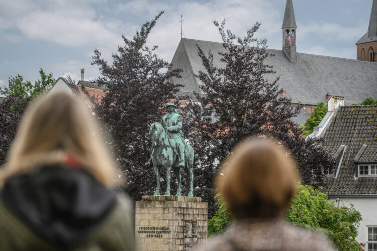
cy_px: 126
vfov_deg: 13.4
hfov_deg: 20.0
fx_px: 1068
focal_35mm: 102
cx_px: 188
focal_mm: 102
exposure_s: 1/2500
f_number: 2.8
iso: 500
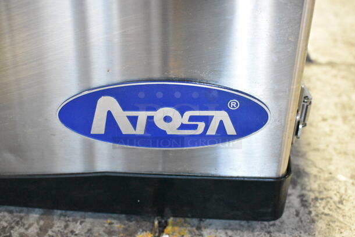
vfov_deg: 34.3
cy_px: 118
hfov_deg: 49.5
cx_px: 178
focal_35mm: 39
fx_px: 385
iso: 6400
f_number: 6.3
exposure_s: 1/160
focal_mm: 26
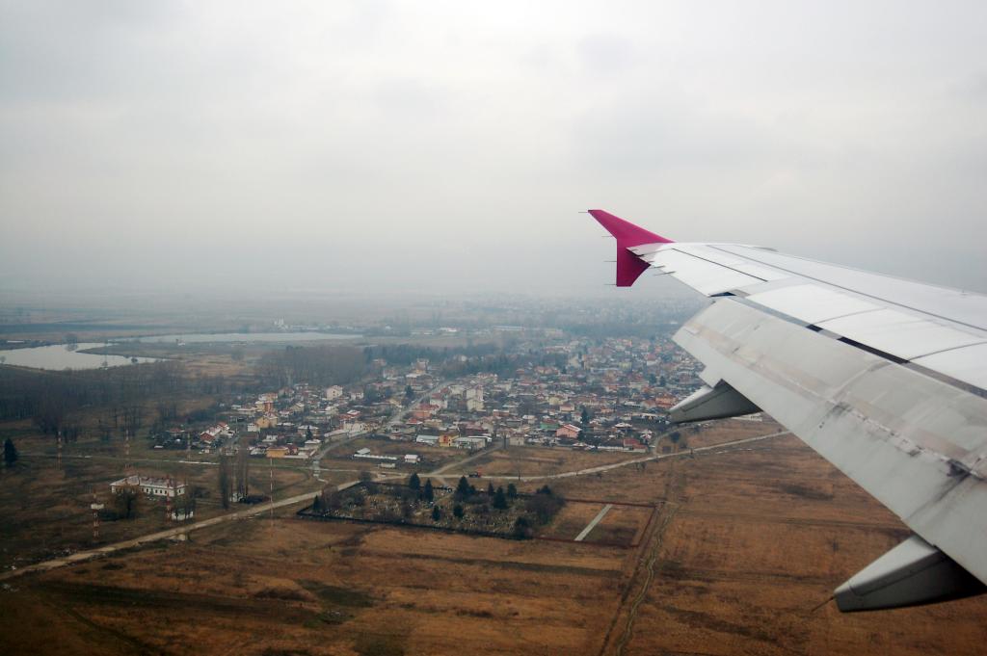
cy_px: 328
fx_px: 1151
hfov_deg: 46.4
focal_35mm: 42
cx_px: 494
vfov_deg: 31.8
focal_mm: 28
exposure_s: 1/1000
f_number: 4
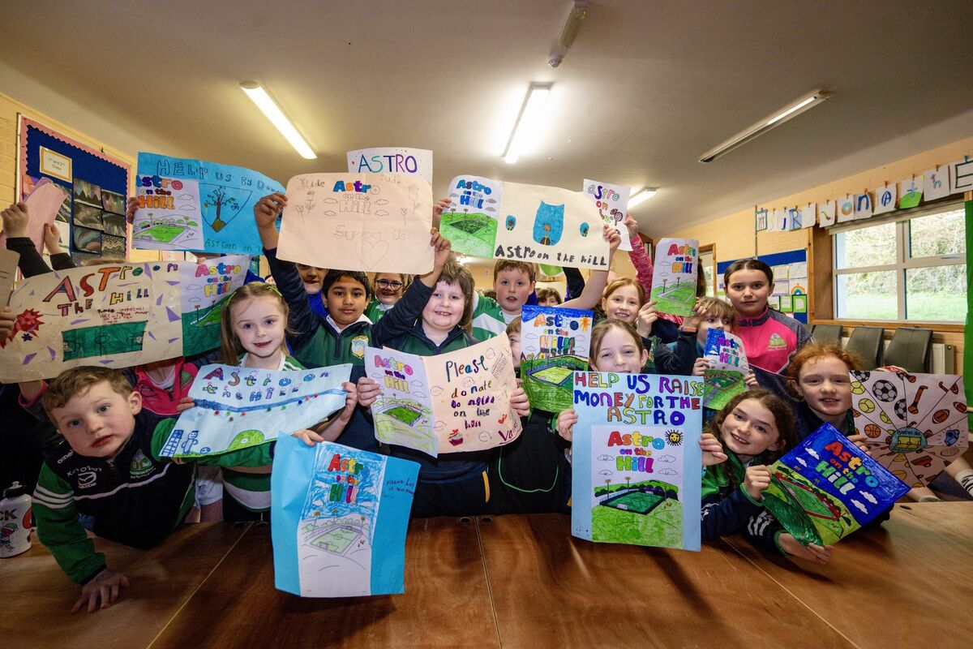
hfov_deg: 98.5
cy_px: 324
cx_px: 486
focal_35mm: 16
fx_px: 419
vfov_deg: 75.5
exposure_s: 1/125
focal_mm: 15.5
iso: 3200
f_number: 4
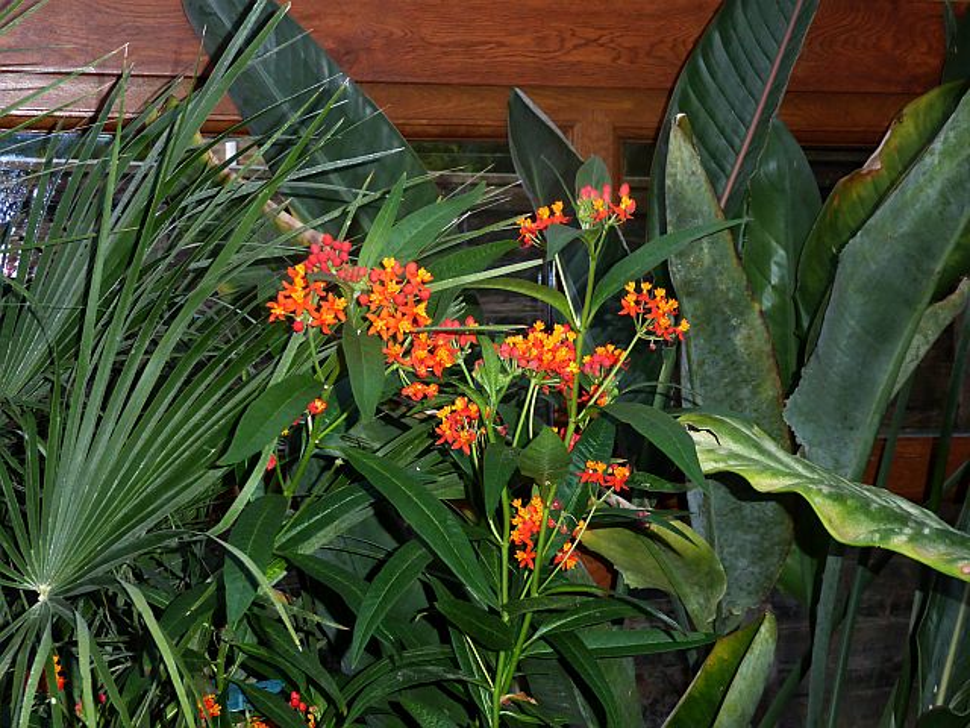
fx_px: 2214
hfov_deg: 24.7
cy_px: 364
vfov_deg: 18.7
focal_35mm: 79
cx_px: 485
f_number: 4.6
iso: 800
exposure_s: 1/60
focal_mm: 13.2
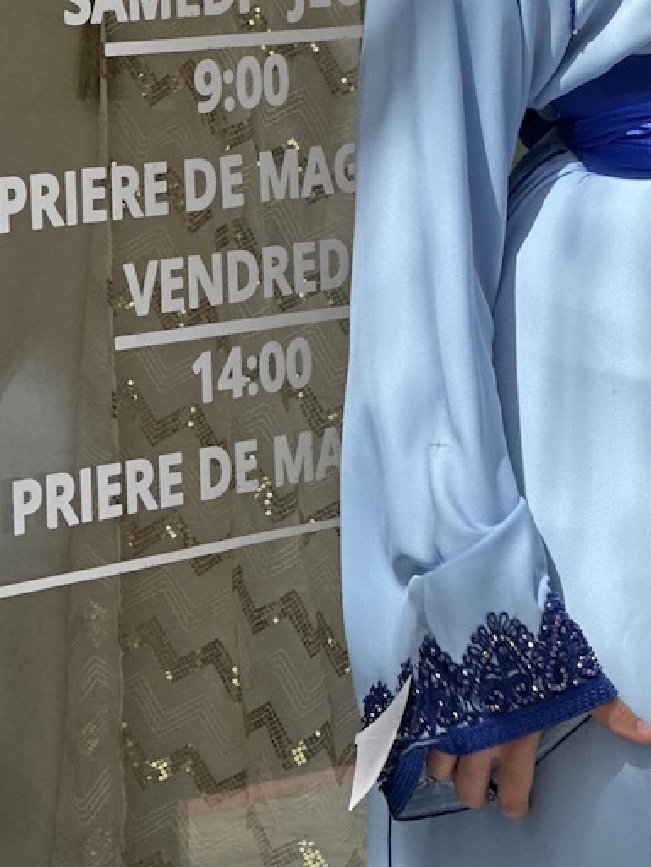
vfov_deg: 10.3
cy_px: 125
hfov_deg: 7.7
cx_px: 665
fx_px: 4812
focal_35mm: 192
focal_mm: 9
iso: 32
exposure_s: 1/276
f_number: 2.8
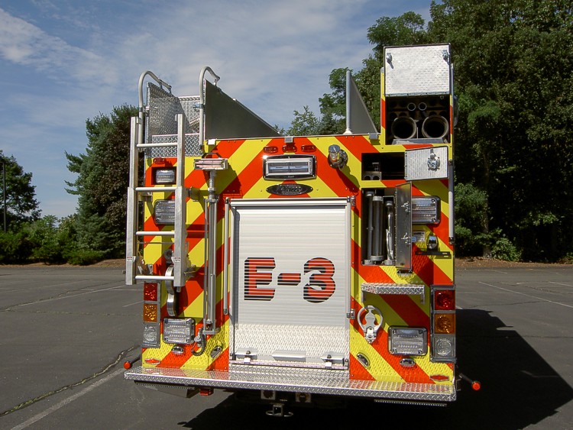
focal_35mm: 34
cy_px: 215
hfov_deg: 53.9
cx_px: 286
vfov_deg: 41.8
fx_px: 563
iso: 50
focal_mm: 5.6
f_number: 4.7
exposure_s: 1/800
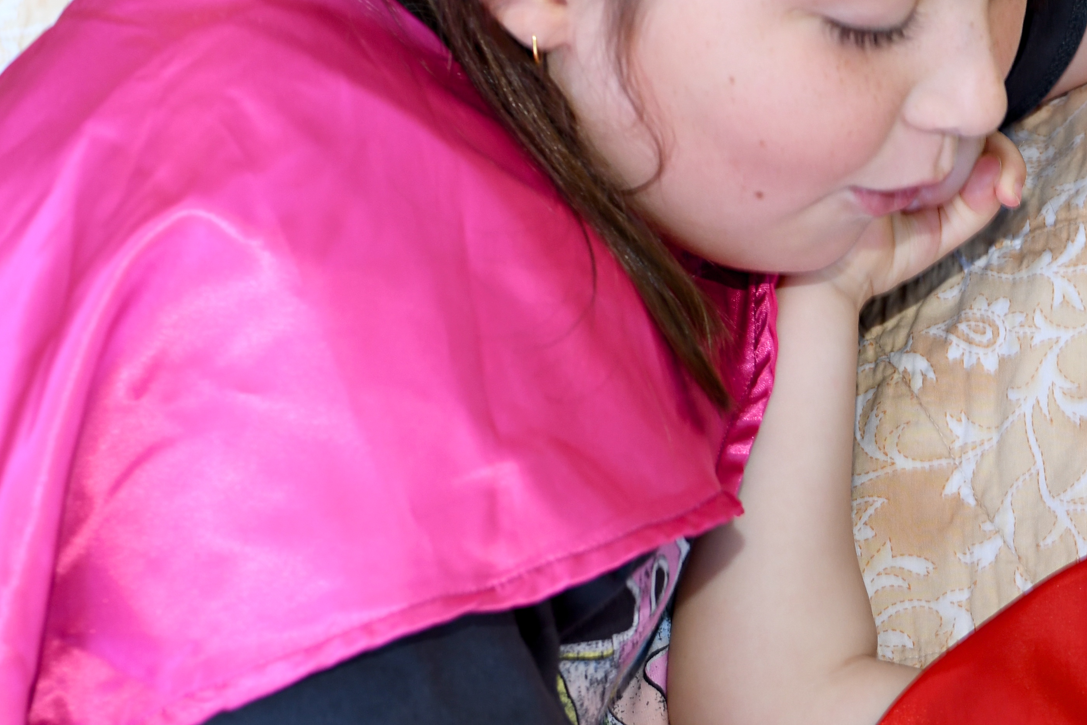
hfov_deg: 13.6
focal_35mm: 147
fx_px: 4438
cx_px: 1283
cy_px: 490
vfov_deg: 9.3
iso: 280
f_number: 5.6
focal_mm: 50
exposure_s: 1/60
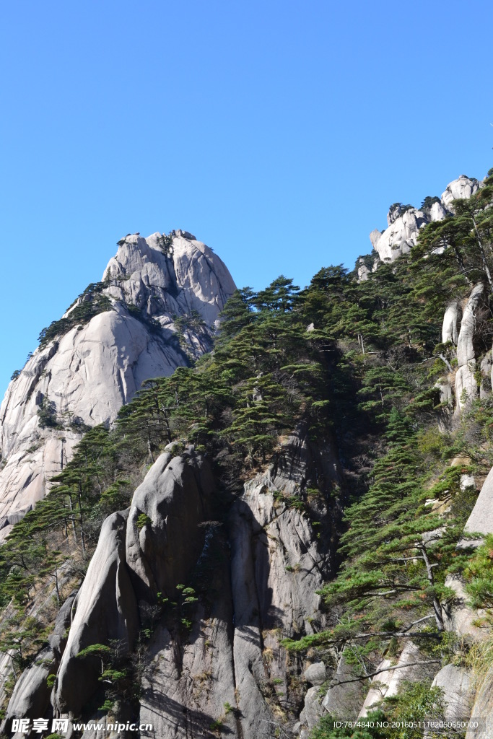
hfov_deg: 30.9
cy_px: 370
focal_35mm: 44
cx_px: 246
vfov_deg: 45.0
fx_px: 893
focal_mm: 29
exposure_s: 1/200
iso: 400
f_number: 10
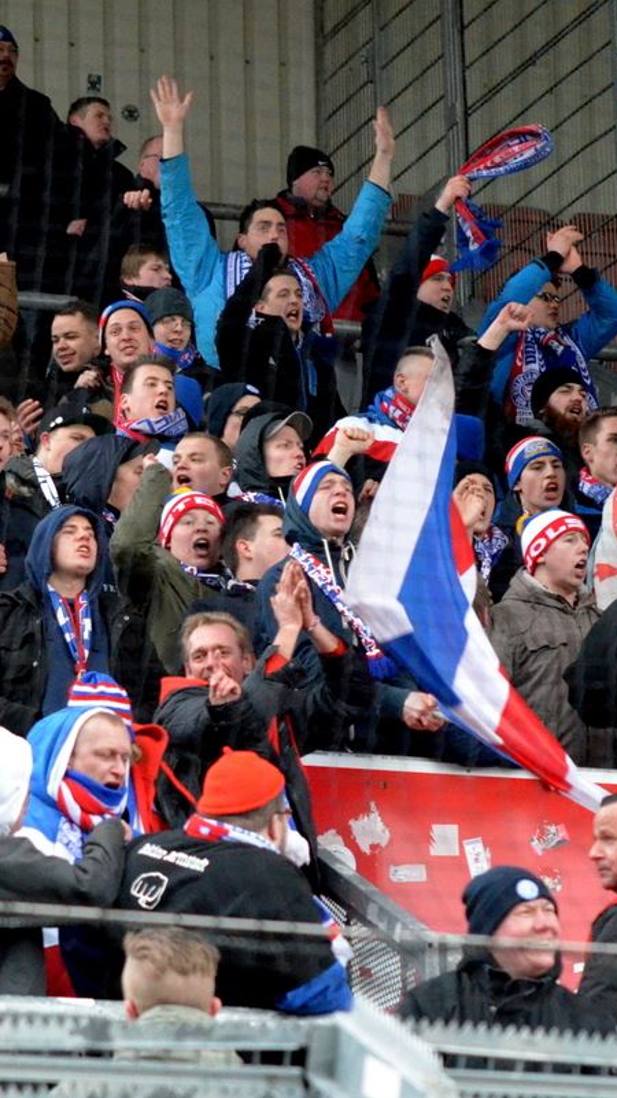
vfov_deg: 11.7
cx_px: 208
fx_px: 5352
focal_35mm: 184
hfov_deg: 6.6
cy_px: 549
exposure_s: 1/640
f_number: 2.8
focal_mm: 78
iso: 5000
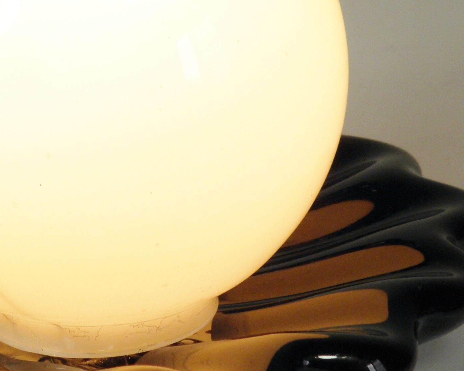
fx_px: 3035
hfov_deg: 8.7
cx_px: 44
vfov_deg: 7.0
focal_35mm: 221
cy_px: -38
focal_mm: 14.3
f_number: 4.4
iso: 100
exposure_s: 1/160
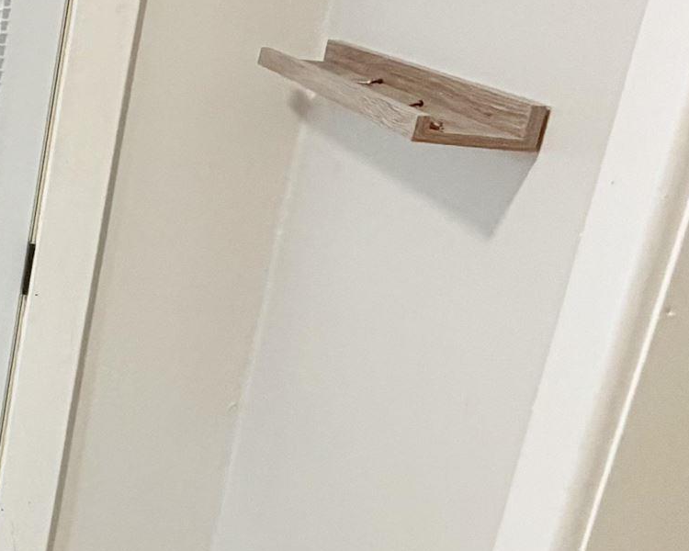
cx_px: -480
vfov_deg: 27.1
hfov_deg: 22.9
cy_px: 224
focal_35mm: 56
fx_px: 1142
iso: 320
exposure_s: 1/60
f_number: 2.2
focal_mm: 2.22
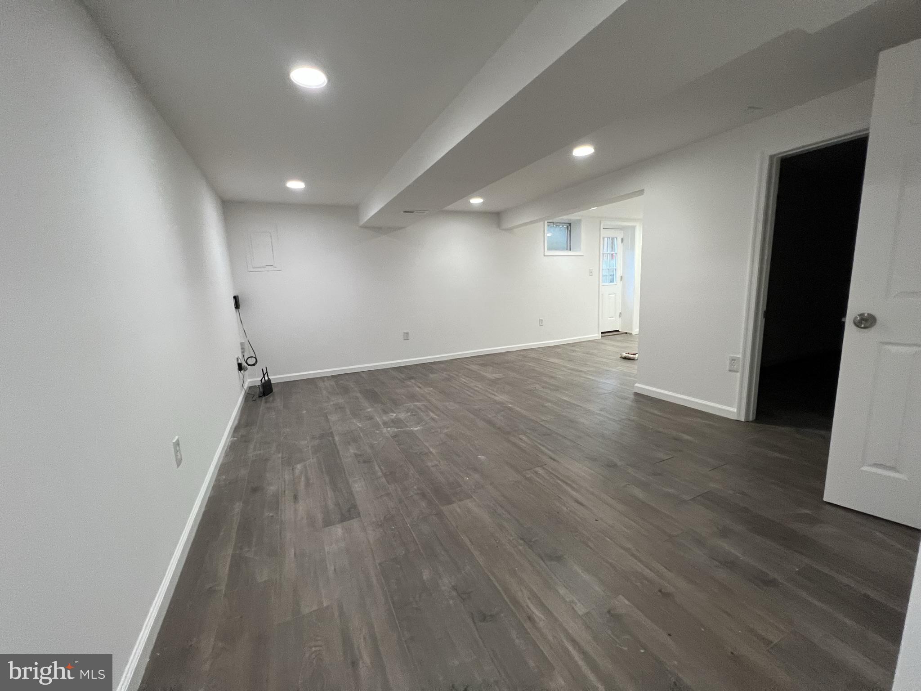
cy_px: 346
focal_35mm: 13
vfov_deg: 89.9
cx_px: 460
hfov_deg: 106.2
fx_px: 346
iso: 320
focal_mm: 1.57
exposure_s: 1/60
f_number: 1.8
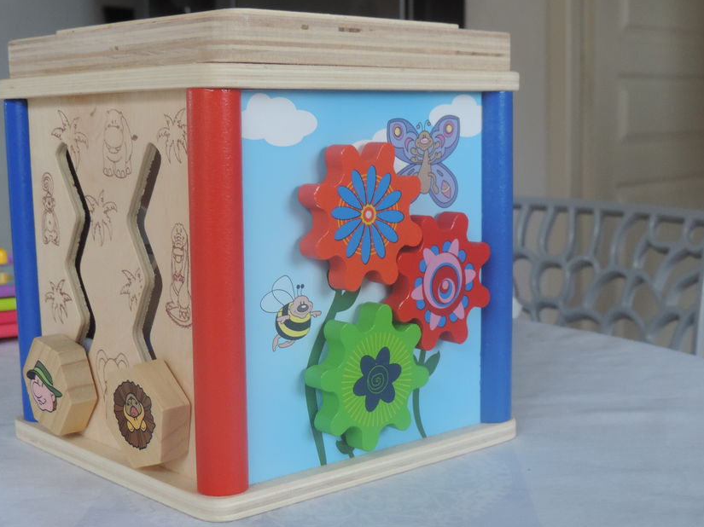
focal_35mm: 57
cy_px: 303
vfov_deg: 25.6
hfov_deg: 33.8
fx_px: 1159
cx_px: 365
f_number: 3.5
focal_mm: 8.3
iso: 400
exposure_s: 1/40
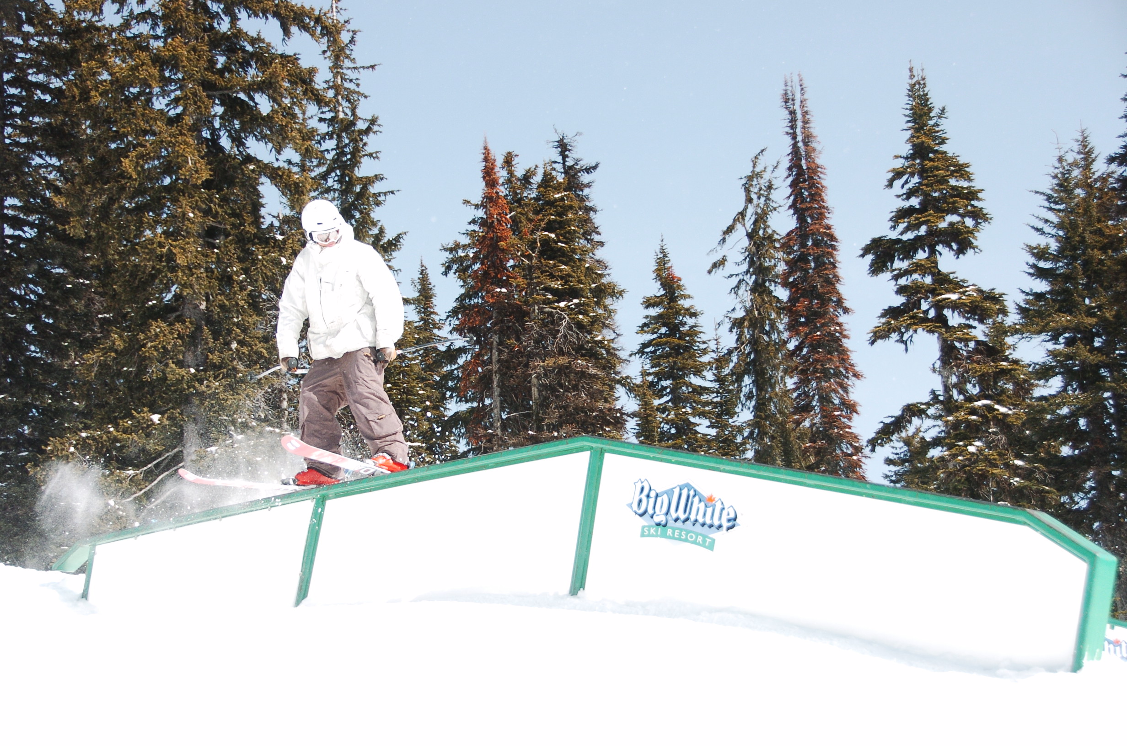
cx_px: 564
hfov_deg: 29.3
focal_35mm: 69
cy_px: 373
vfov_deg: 19.6
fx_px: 2156
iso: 250
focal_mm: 46
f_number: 4.8
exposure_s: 1/1000
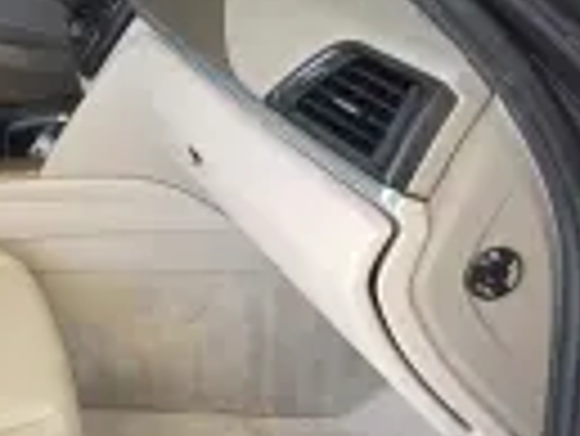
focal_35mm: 64
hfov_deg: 27.0
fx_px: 1073
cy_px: 247
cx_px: -99
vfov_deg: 23.0
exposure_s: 1/50.6
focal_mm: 6.25
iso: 25
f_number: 1.7
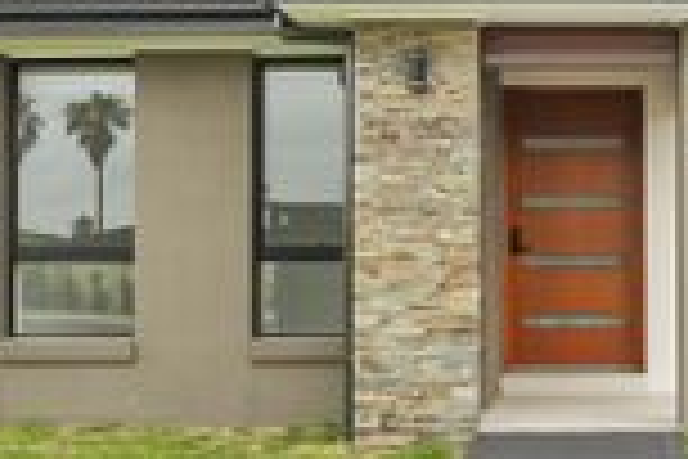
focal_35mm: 49
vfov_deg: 27.4
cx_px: 625
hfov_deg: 37.6
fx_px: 936
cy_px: 304
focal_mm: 16
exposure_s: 1/15
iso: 100
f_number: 9
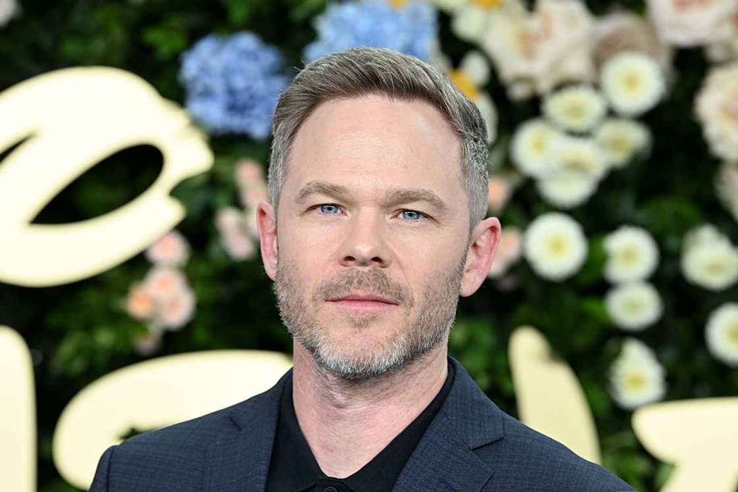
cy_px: 246
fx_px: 3690
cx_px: 369
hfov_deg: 11.4
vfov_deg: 7.6
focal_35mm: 180
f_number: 6.3
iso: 1250
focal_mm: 180
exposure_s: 1/160
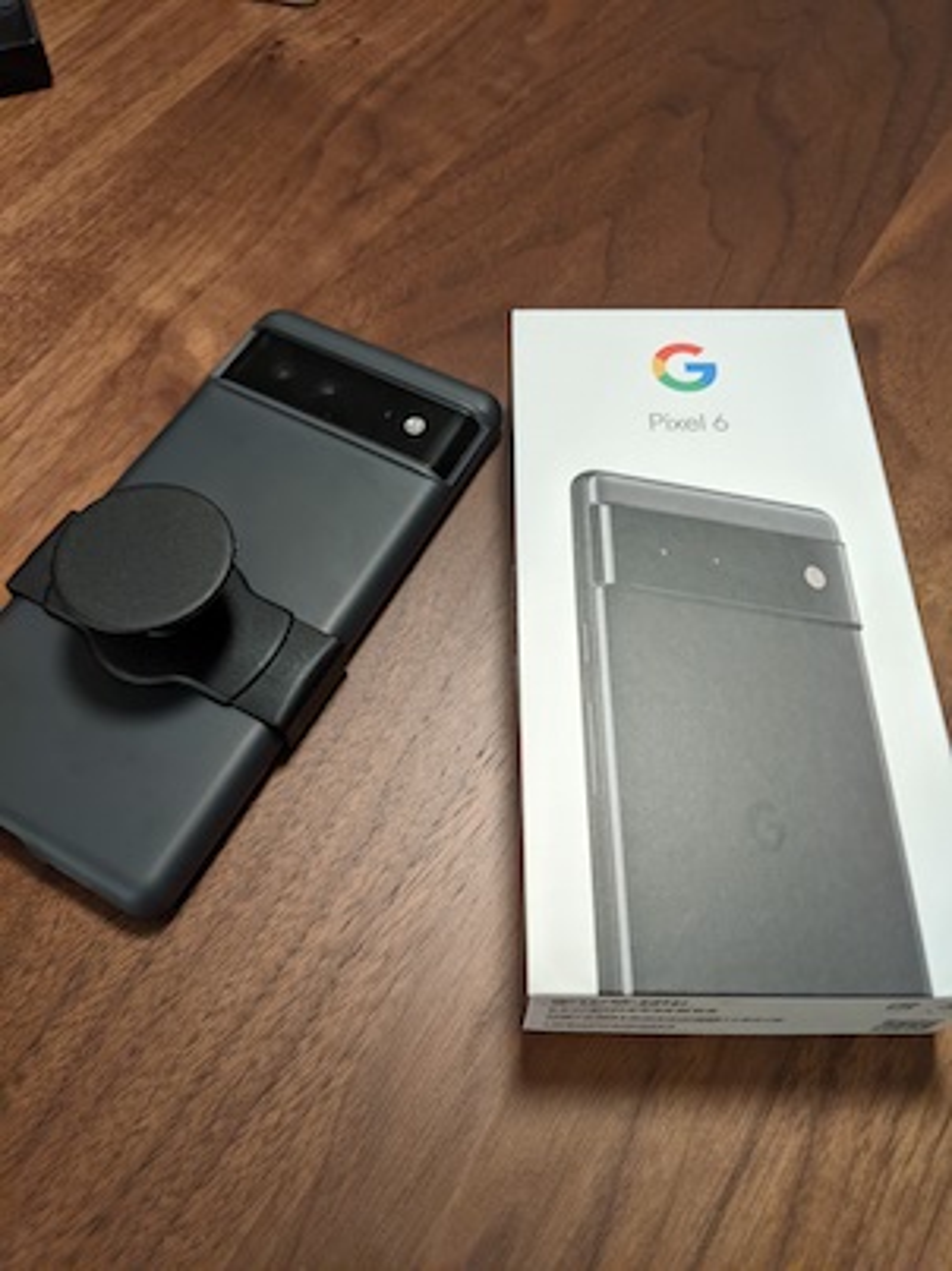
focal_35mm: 27
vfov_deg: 65.3
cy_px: 636
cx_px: 476
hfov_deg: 51.3
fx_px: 991
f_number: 1.8
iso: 310
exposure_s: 1/25
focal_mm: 4.44
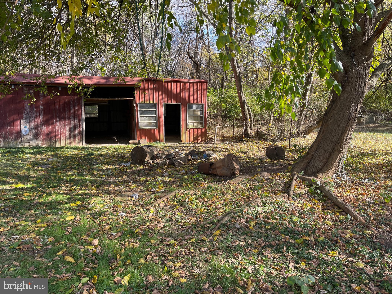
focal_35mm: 26
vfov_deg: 53.1
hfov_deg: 67.3
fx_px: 294
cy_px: 147
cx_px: 196
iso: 32
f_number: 1.6
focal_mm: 5.1
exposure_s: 1/374
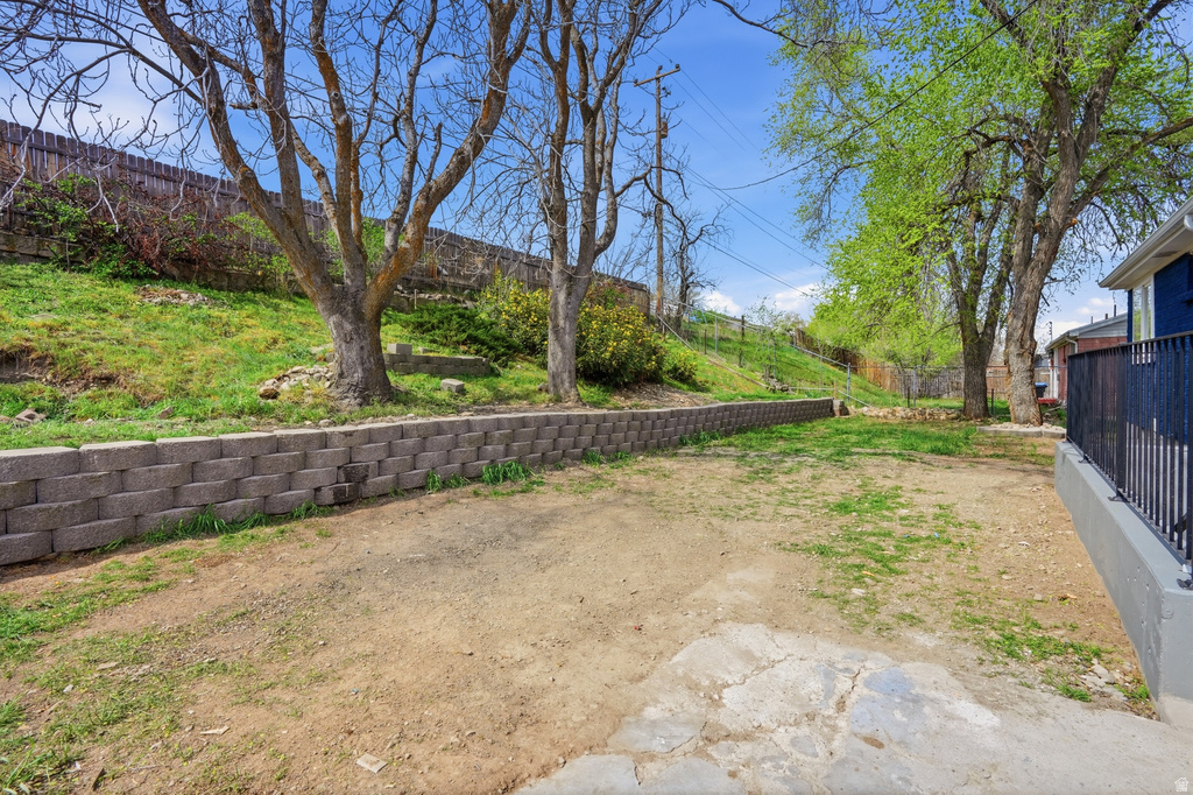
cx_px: 596
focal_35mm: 16
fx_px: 530
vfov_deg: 73.7
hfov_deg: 96.8
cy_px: 398
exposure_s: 1/4000
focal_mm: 16
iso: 250
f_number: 9
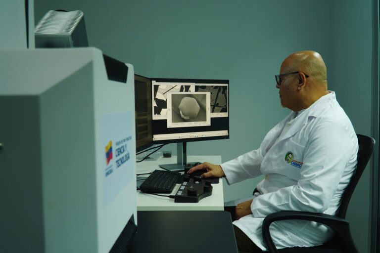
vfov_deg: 38.4
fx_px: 364
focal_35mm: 34
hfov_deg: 55.1
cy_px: 126
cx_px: 190
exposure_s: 1/50
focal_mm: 23
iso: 200
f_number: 4
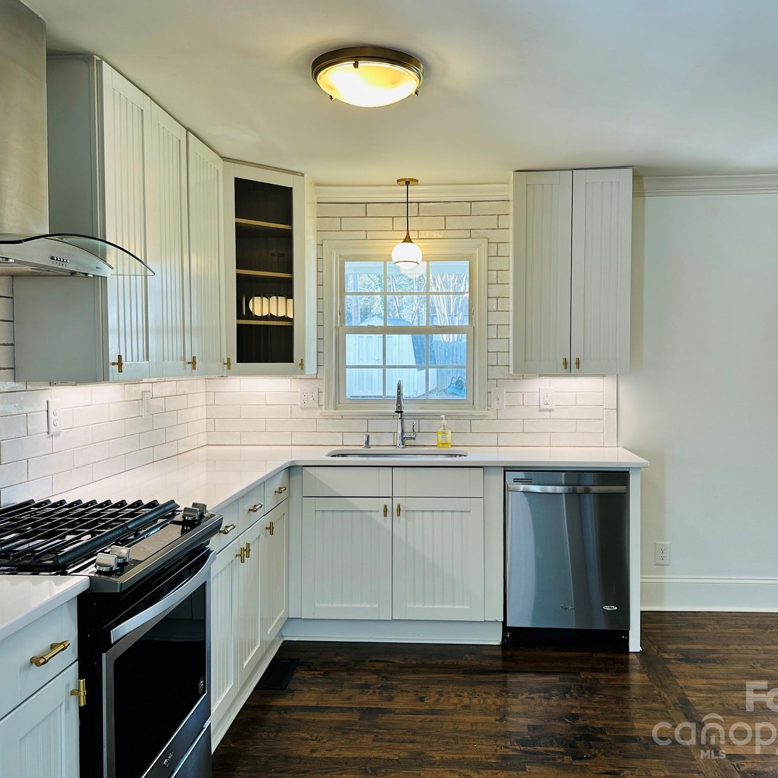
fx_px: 737
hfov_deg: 55.6
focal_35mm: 29
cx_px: 414
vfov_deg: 55.6
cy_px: 380
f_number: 1.78
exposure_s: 1/122
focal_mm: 6.86
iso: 50
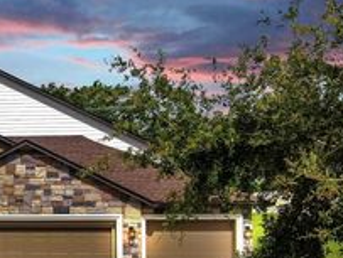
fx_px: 586
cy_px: 168
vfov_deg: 24.8
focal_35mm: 59
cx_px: -51
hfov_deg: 29.0
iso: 110
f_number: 2.8
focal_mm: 4.39
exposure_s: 1/1600
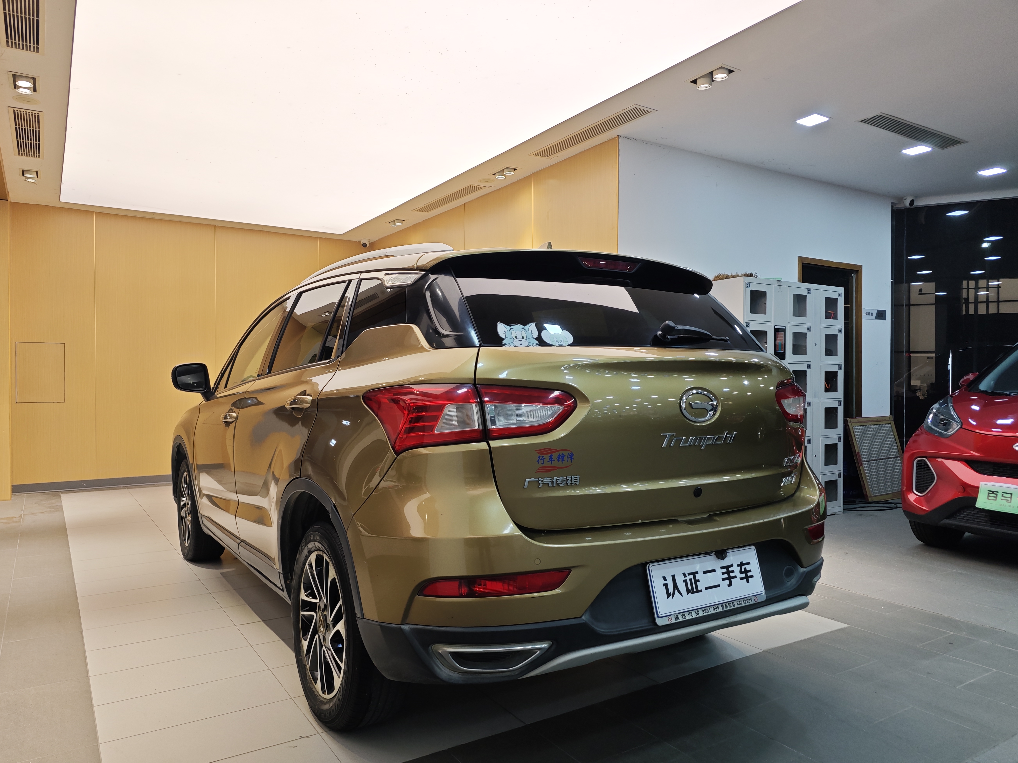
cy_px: 398
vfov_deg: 56.8
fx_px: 706
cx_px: 495
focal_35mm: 24
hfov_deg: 71.6
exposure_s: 1/100
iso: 80
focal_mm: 8.7
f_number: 1.9
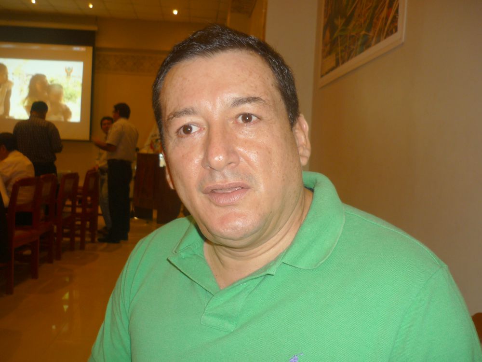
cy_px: 181
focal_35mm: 33
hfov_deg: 55.4
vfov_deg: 42.9
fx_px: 459
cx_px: 241
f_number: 2.8
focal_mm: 5.5
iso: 100
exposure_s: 1/30
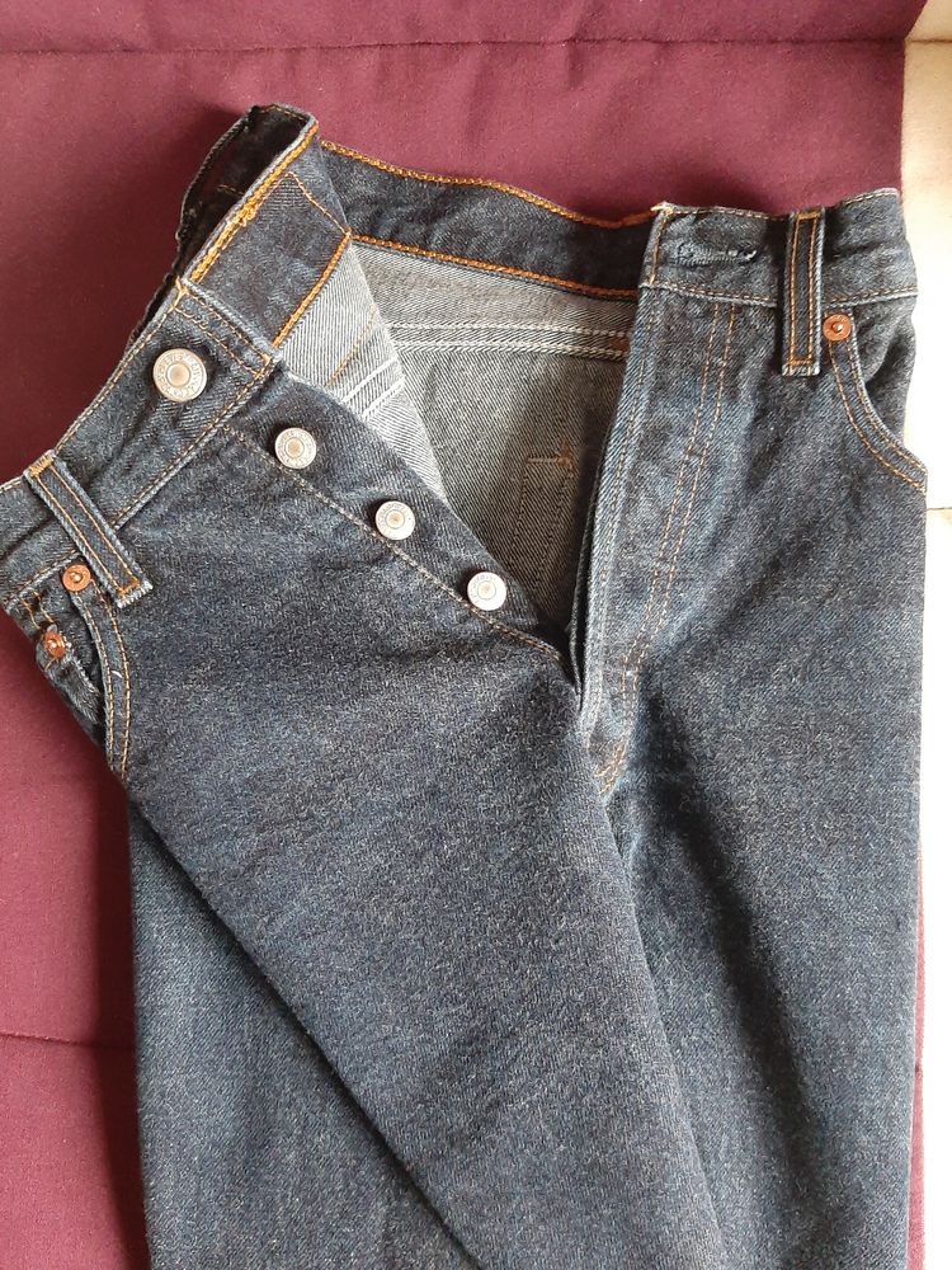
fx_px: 953
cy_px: 635
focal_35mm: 26
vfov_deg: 67.3
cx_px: 476
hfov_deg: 53.1
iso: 500
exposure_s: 1/20
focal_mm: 3.93
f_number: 1.7
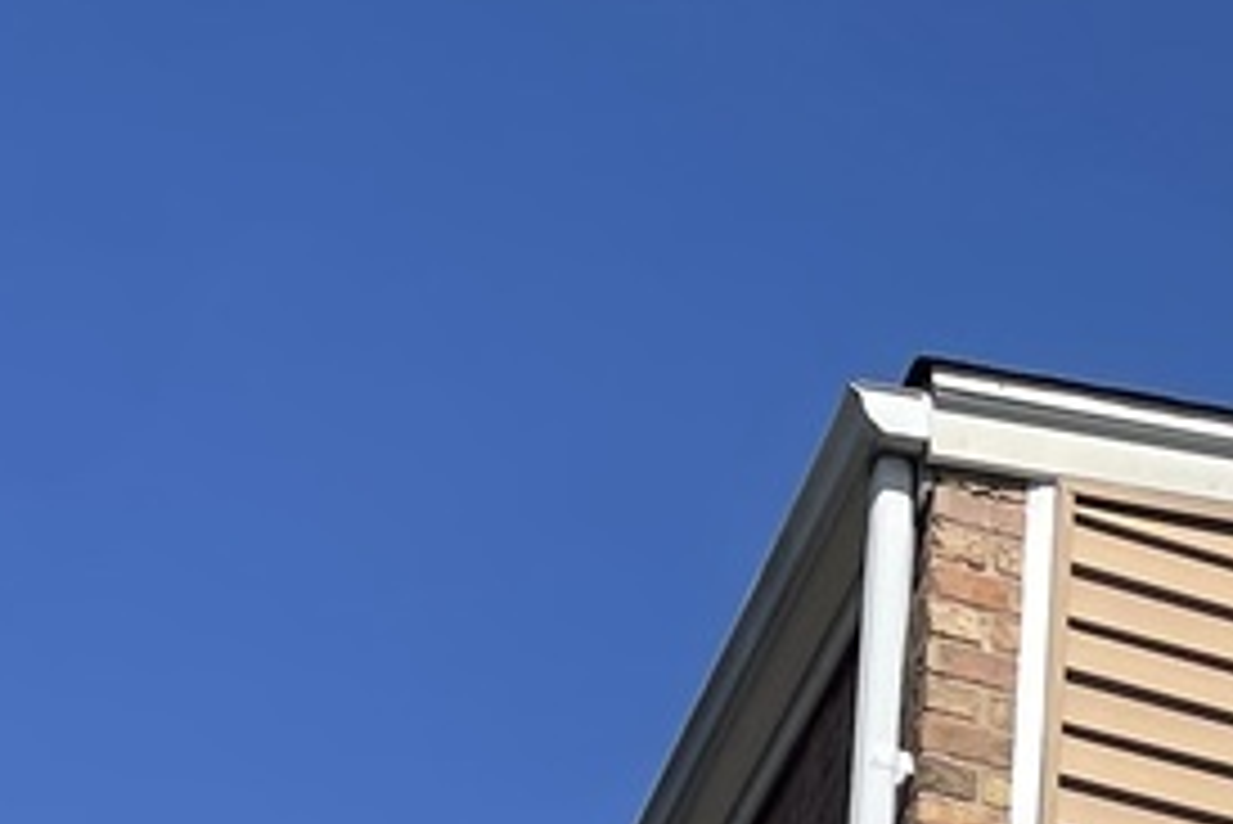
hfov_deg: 13.1
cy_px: 2184
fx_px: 4866
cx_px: 2174
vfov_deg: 8.6
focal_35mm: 142
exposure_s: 1/5051
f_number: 1.6
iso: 32
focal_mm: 4.2
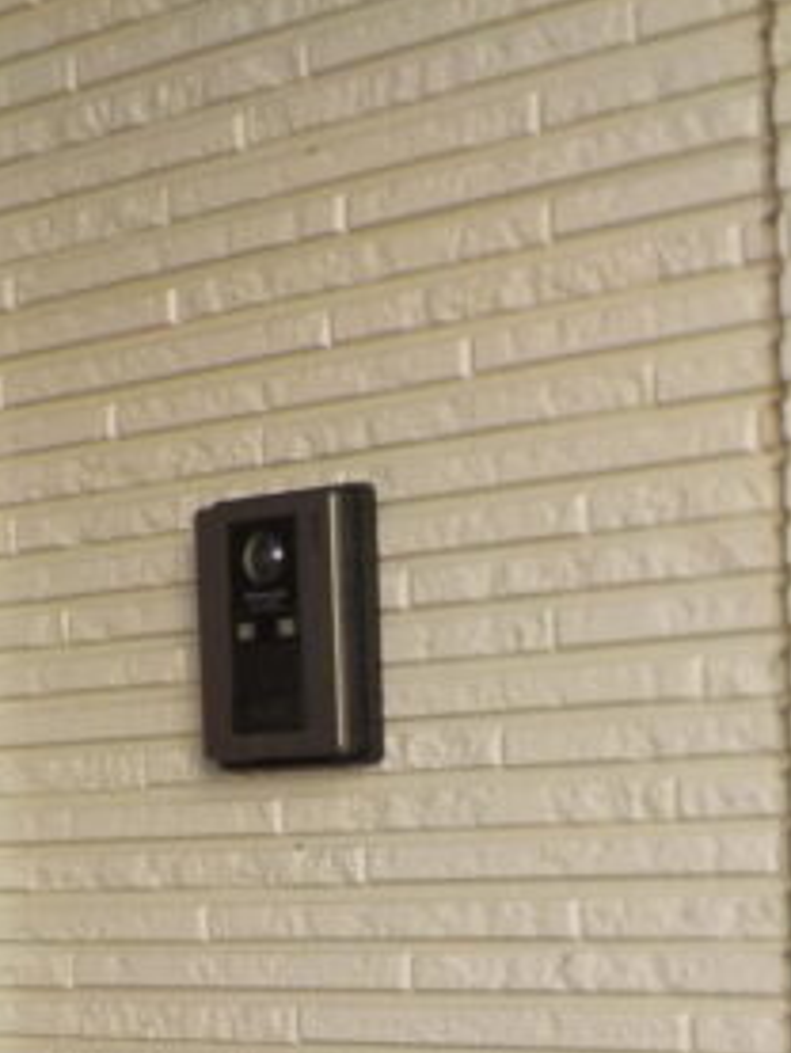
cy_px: 950
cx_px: 445
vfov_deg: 24.3
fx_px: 2375
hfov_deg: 18.9
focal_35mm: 78
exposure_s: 1/125
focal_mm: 4.1
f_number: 3.3
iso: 125
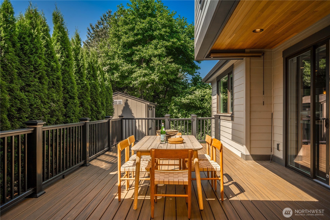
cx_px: 165
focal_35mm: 24
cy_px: 110
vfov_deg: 53.1
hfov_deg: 73.7
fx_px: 220
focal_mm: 24
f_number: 7.1
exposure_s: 1/250
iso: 100
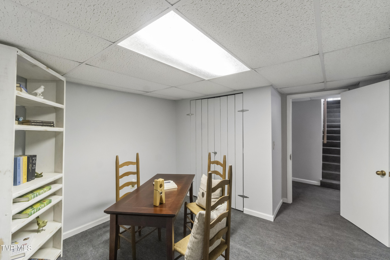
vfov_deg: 77.3
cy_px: 130
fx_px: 162
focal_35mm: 15
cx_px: 195
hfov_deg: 100.4
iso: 800
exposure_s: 1/6
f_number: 9
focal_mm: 10
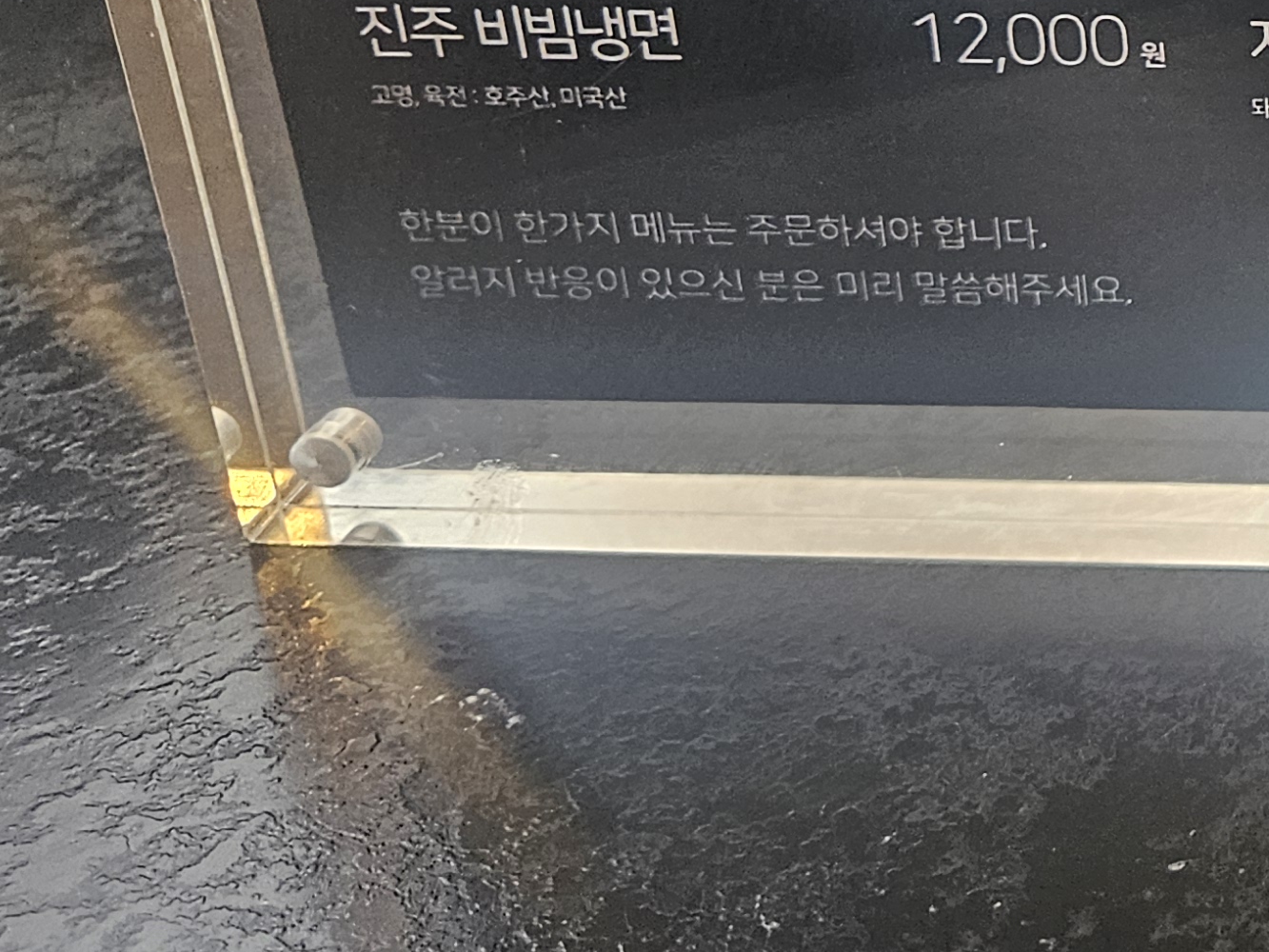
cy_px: -32
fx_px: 2530
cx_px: 1691
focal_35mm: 69
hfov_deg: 24.3
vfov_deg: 20.5
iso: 200
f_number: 1.8
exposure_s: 1/120
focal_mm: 5.4
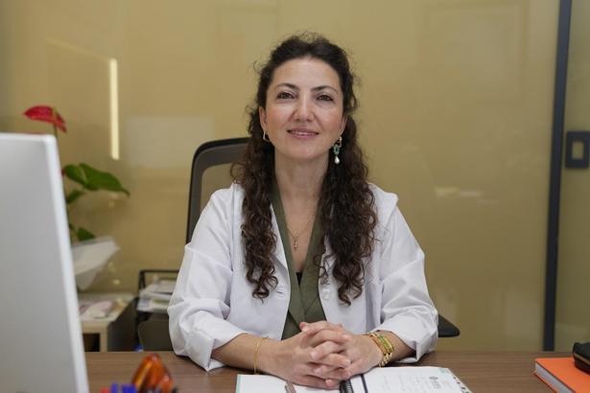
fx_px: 770
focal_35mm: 47
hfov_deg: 41.9
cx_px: 295
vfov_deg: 28.6
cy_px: 196
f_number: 2.8
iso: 200
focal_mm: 47
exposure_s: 1/50
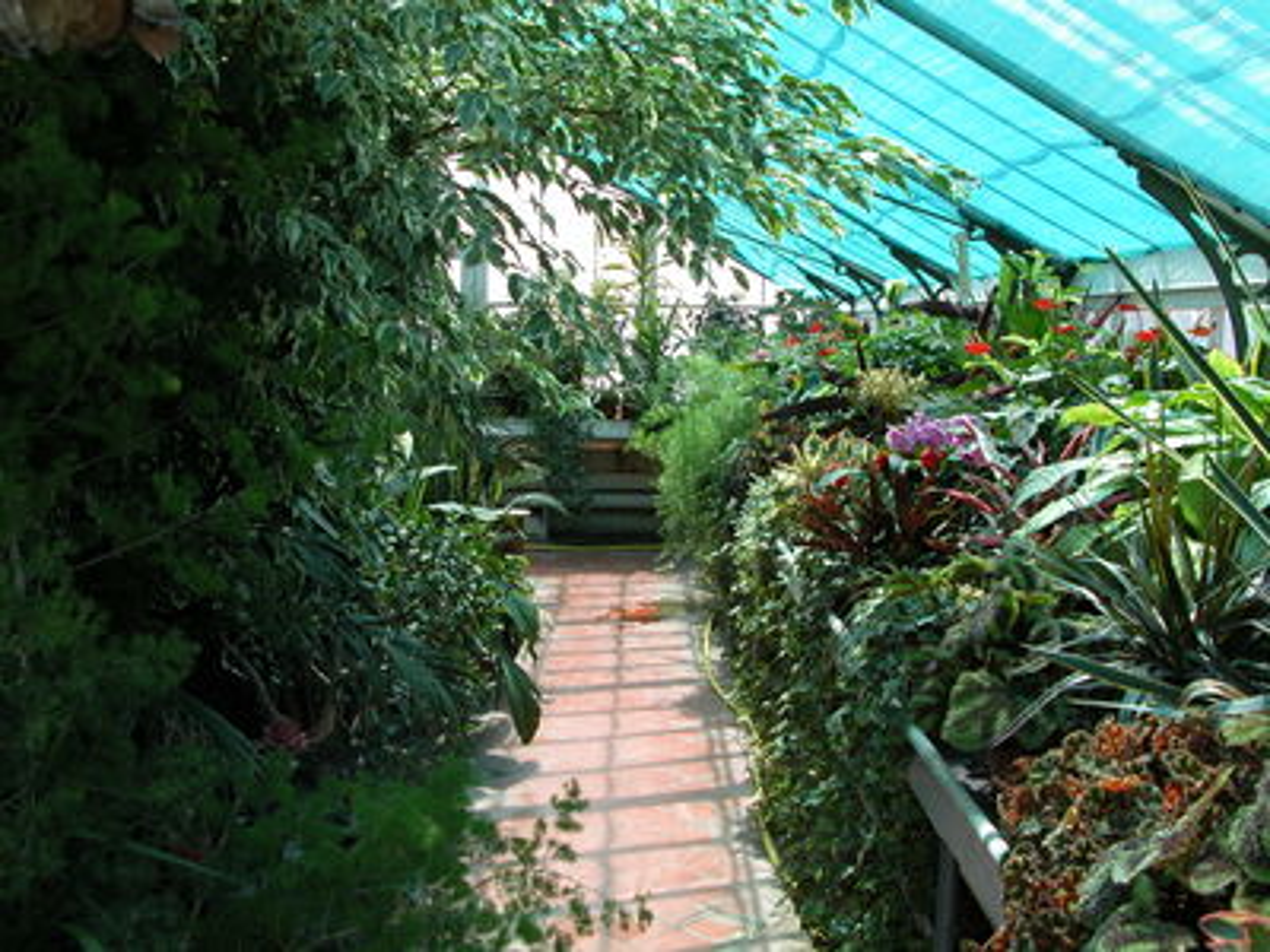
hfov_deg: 47.9
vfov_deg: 36.8
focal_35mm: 39
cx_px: 635
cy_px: 476
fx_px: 1431
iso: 100
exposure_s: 1/134
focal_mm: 10
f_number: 4.6
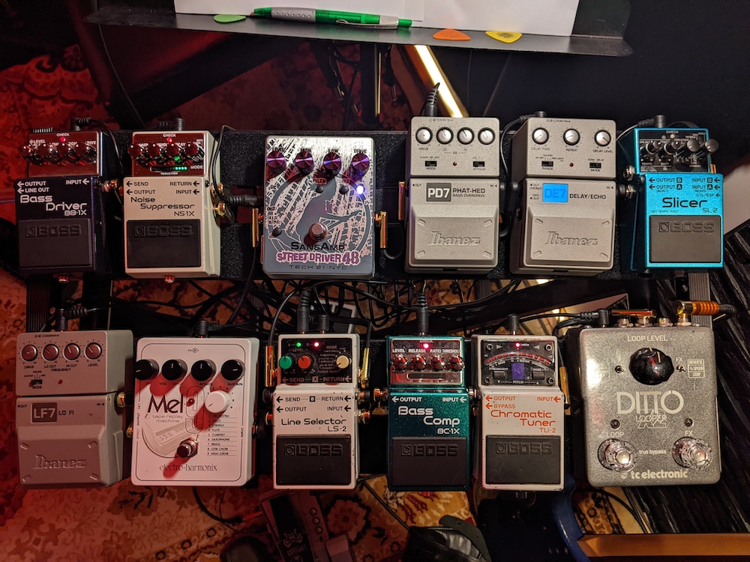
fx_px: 585
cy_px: 281
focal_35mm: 27
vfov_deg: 51.4
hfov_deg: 65.3
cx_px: 375
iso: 156
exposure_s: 1/25
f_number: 1.8
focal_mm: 4.44
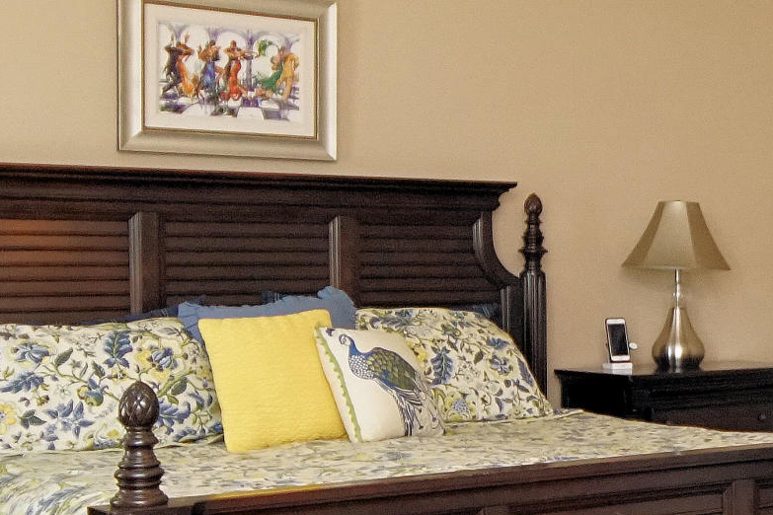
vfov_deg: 19.7
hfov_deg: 27.2
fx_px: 1481
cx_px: 811
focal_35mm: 69
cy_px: 340
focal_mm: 12
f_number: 4.5
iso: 2000
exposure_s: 1/60
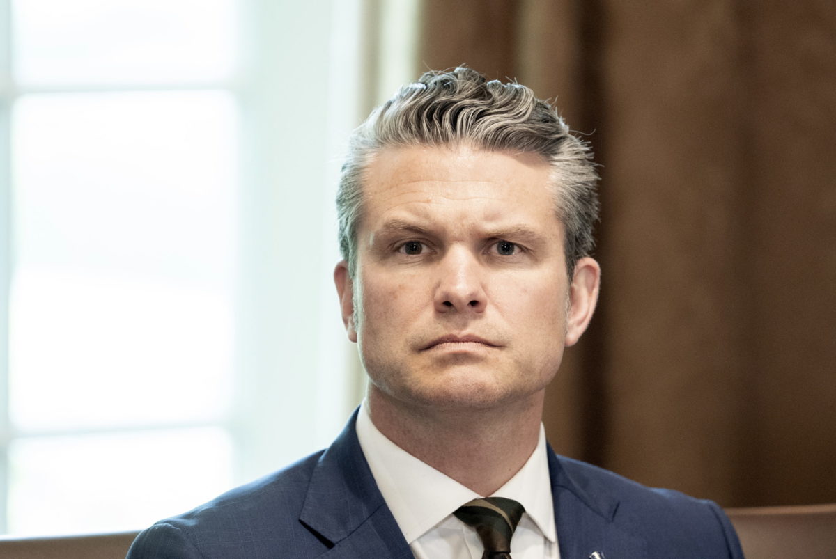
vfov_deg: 4.6
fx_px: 6974
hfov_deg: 6.9
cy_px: 280
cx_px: 418
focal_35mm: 300
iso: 2000
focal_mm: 200
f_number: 2.8
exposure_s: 1/250
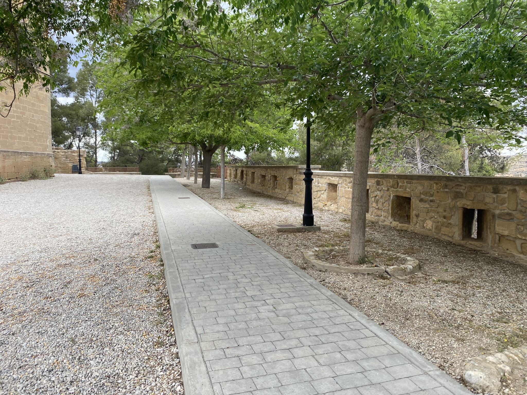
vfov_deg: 53.1
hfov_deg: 67.3
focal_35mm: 26
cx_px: 264
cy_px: 198
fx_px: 396
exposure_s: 1/465
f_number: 1.8
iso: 32
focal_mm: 4.25
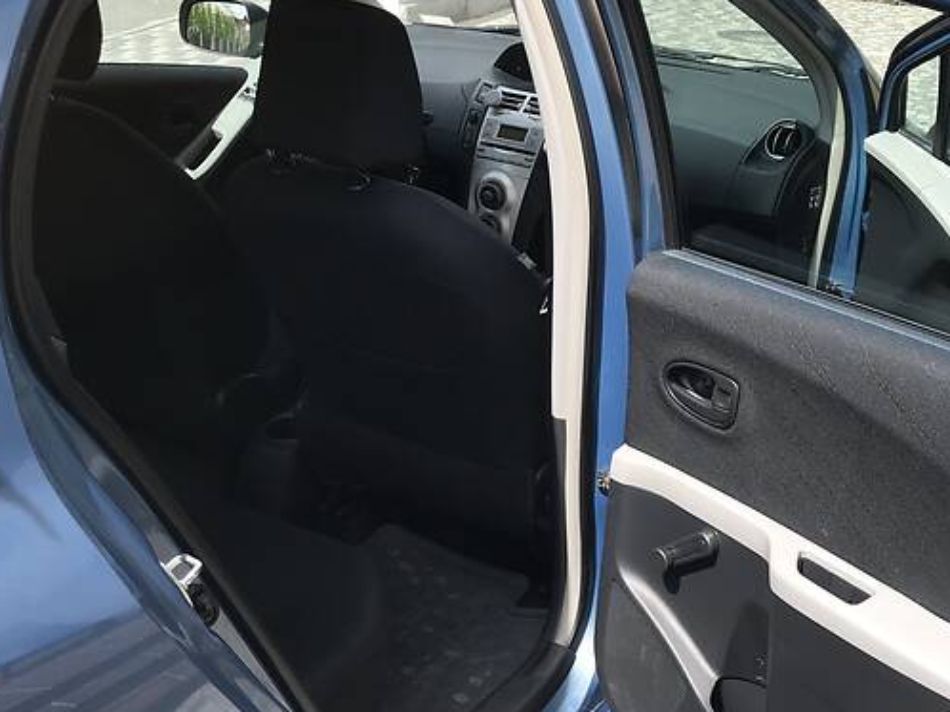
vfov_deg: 32.1
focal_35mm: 45
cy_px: 386
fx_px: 1234
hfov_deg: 42.0
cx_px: 555
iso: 20
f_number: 1.8
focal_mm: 4
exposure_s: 1/812
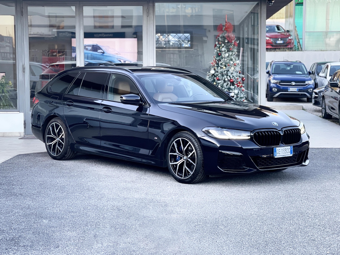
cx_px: 170
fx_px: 629
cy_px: 128
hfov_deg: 30.3
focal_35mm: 64
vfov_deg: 22.9
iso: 64
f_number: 2.2
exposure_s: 1/121
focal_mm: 7.5
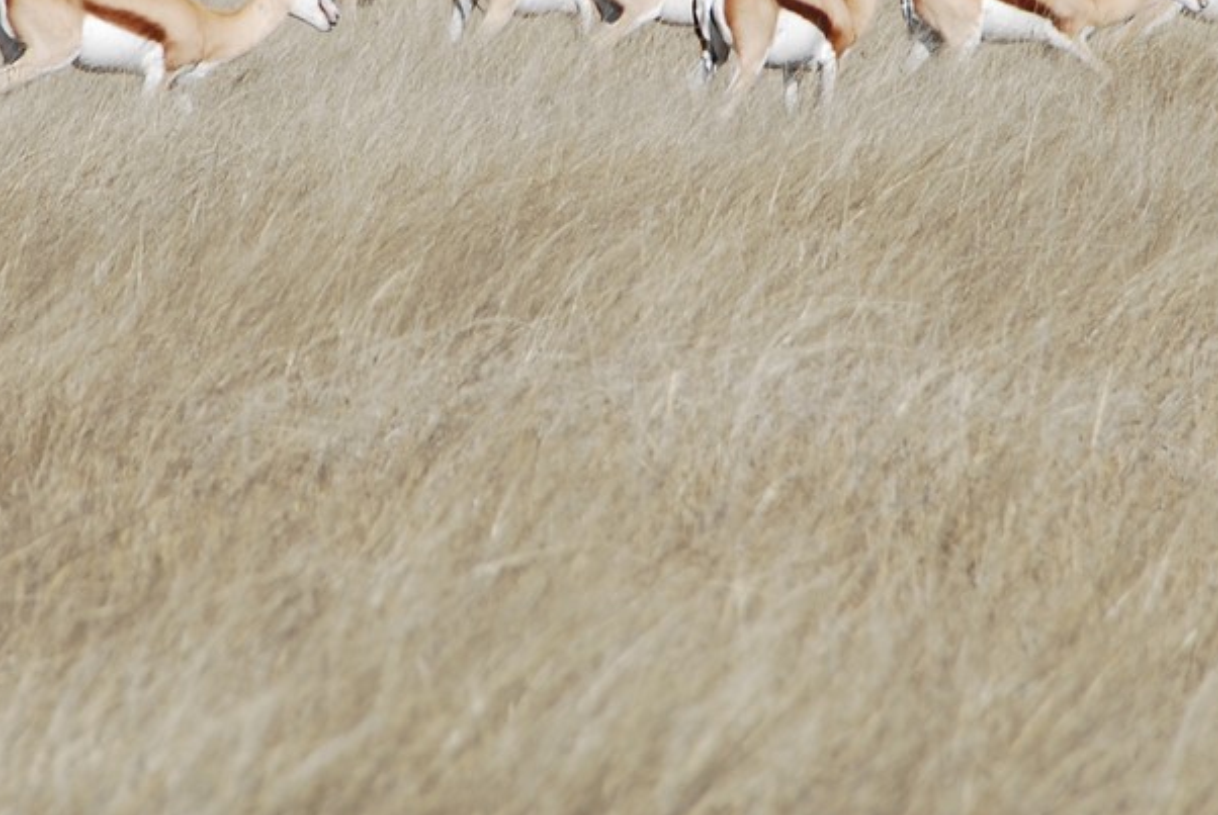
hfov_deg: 2.7
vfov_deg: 1.8
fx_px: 26151
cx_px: 549
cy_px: 72
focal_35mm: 772
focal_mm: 200
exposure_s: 1/250
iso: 100
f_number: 10
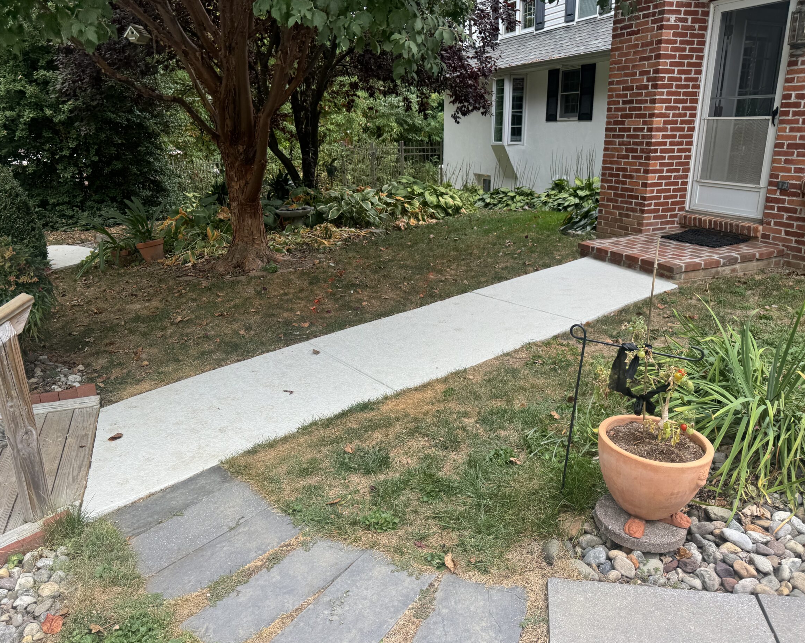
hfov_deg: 66.0
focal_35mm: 26
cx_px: 405
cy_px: 322
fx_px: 619
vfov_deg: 54.9
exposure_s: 1/539
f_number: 1.78
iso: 80
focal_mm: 6.76
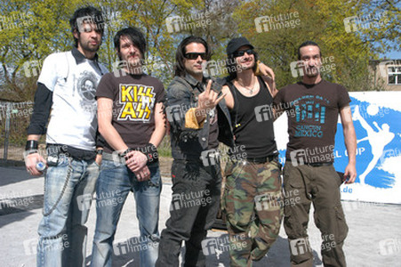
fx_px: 401
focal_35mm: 36
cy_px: 134
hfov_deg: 53.2
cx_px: 200
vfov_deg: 36.8
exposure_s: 1/320
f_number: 9
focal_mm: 24
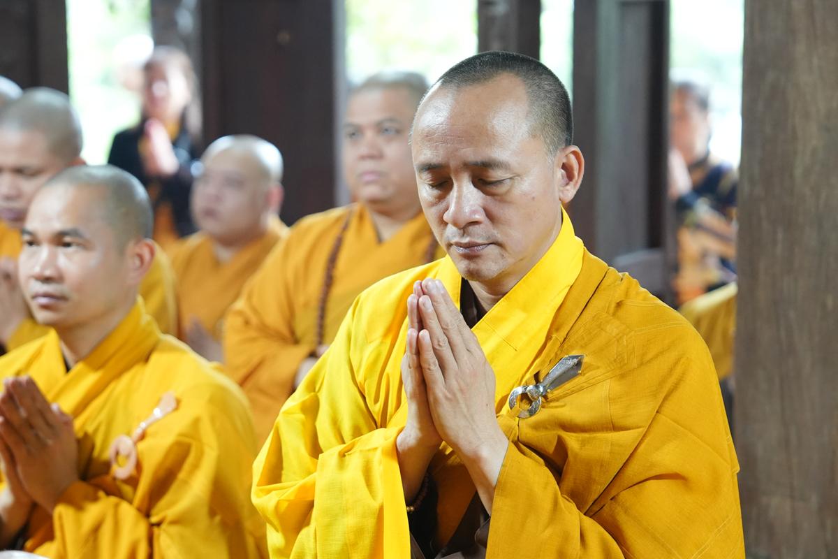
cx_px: 419
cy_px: 280
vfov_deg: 13.0
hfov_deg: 19.5
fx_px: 2444
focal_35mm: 105
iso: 3200
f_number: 2.8
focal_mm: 70
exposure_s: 1/100
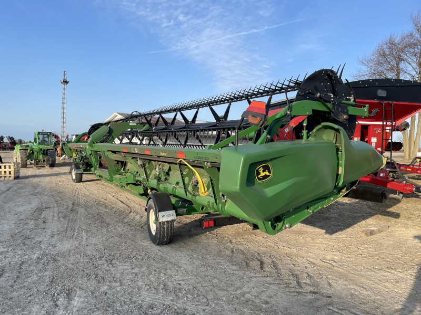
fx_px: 316
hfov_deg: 67.3
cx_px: 210
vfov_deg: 53.1
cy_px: 158
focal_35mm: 26
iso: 32
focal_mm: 4.2
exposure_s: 1/1825
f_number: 1.6
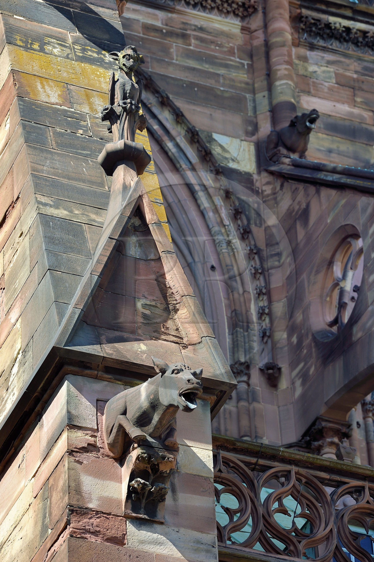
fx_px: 2963
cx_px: 187
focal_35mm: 190
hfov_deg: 7.2
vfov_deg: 10.8
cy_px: 281
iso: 200
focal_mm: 190
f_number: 8
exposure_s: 1/200
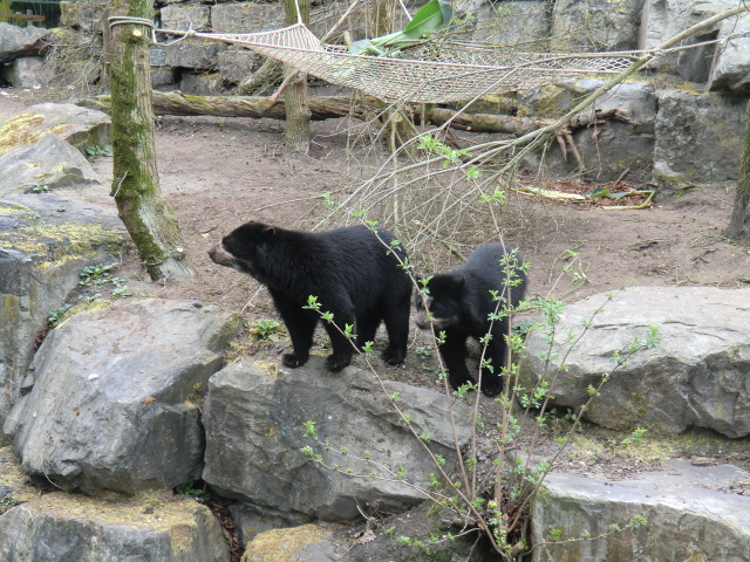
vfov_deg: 26.6
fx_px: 1192
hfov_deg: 34.9
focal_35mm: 55
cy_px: 281
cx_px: 375
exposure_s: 1/60
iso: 80
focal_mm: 9.8
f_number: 4.2
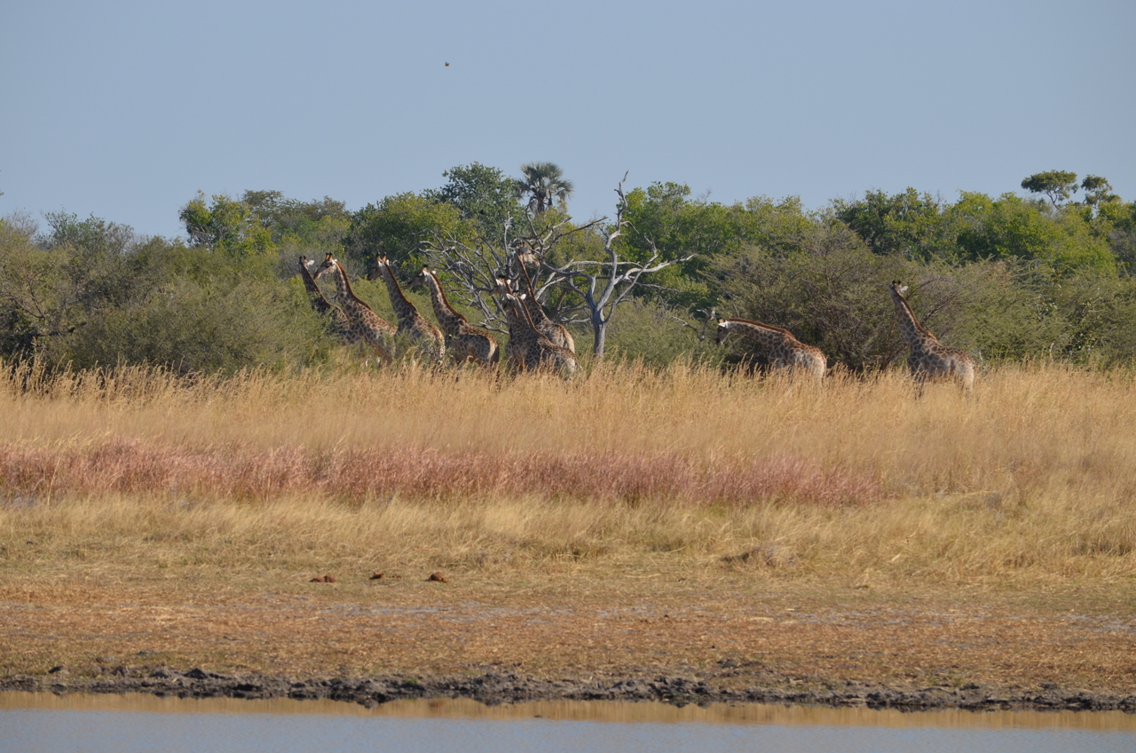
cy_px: 376
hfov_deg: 6.9
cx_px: 568
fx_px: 9448
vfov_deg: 4.6
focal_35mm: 300
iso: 200
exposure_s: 1/800
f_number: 7.1
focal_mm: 200
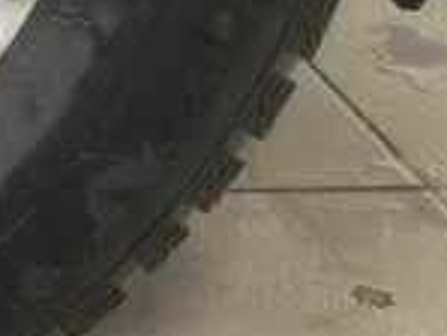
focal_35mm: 145
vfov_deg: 9.4
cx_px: -558
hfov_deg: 11.6
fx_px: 1874
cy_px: -382
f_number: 1.78
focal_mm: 6.86
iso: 160
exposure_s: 1/50
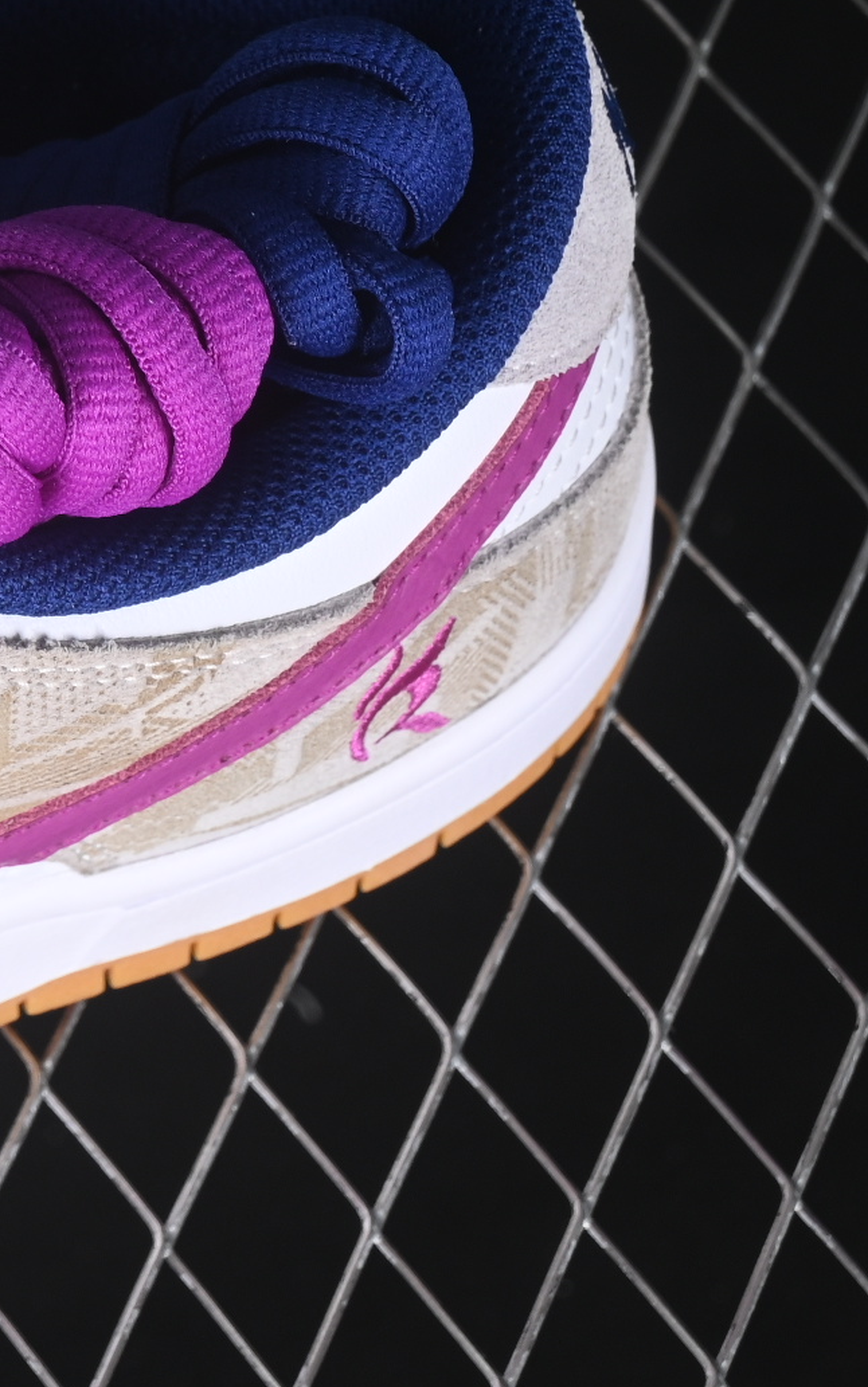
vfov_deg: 10.1
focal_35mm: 206
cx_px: -731
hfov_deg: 6.2
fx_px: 7794
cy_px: 235
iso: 160
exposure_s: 1/80
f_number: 7.1
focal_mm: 50
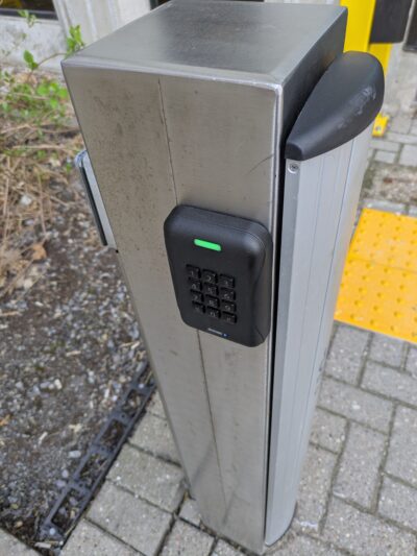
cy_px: 278
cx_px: 208
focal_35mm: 25
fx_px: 401
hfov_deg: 54.9
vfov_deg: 69.4
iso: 47
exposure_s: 1/126
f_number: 1.89
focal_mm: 5.43
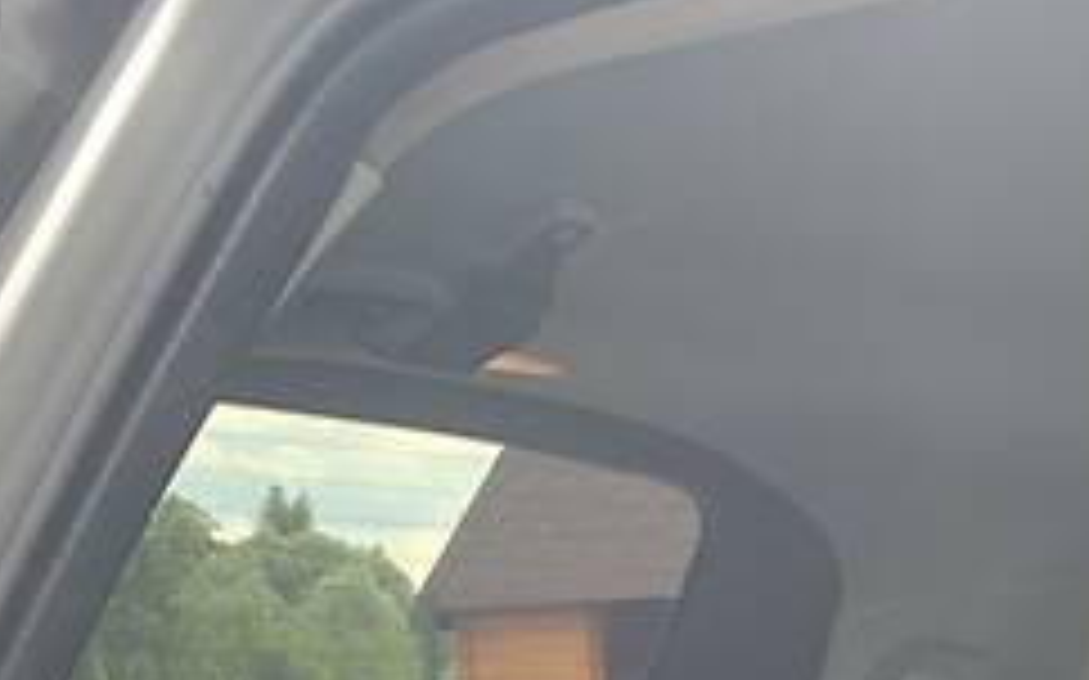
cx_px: 1152
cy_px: 1333
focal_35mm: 91
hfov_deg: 21.8
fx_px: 2700
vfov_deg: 12.7
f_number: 1.8
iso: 40
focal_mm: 4.2
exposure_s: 1/122
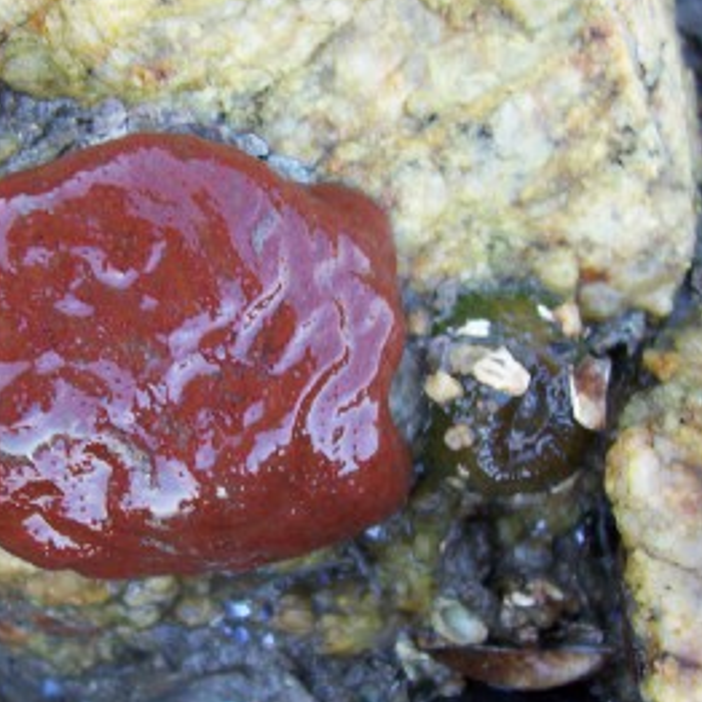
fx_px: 1147
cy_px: 359
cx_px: 247
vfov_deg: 34.0
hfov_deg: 33.8
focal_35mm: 50
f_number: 2.8
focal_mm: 5.6
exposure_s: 1/45
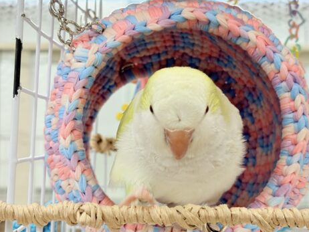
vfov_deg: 20.5
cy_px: 115
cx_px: 161
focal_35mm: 72
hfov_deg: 27.0
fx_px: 643
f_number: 1.6
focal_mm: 5.96
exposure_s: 1/100
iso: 80
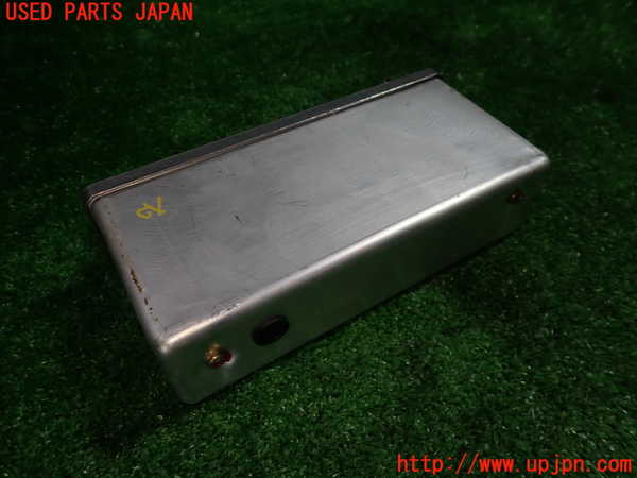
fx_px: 460
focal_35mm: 25
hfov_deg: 69.4
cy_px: 239
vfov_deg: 54.9
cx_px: 318
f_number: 2.8
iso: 100
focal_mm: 4.5
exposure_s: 1/60
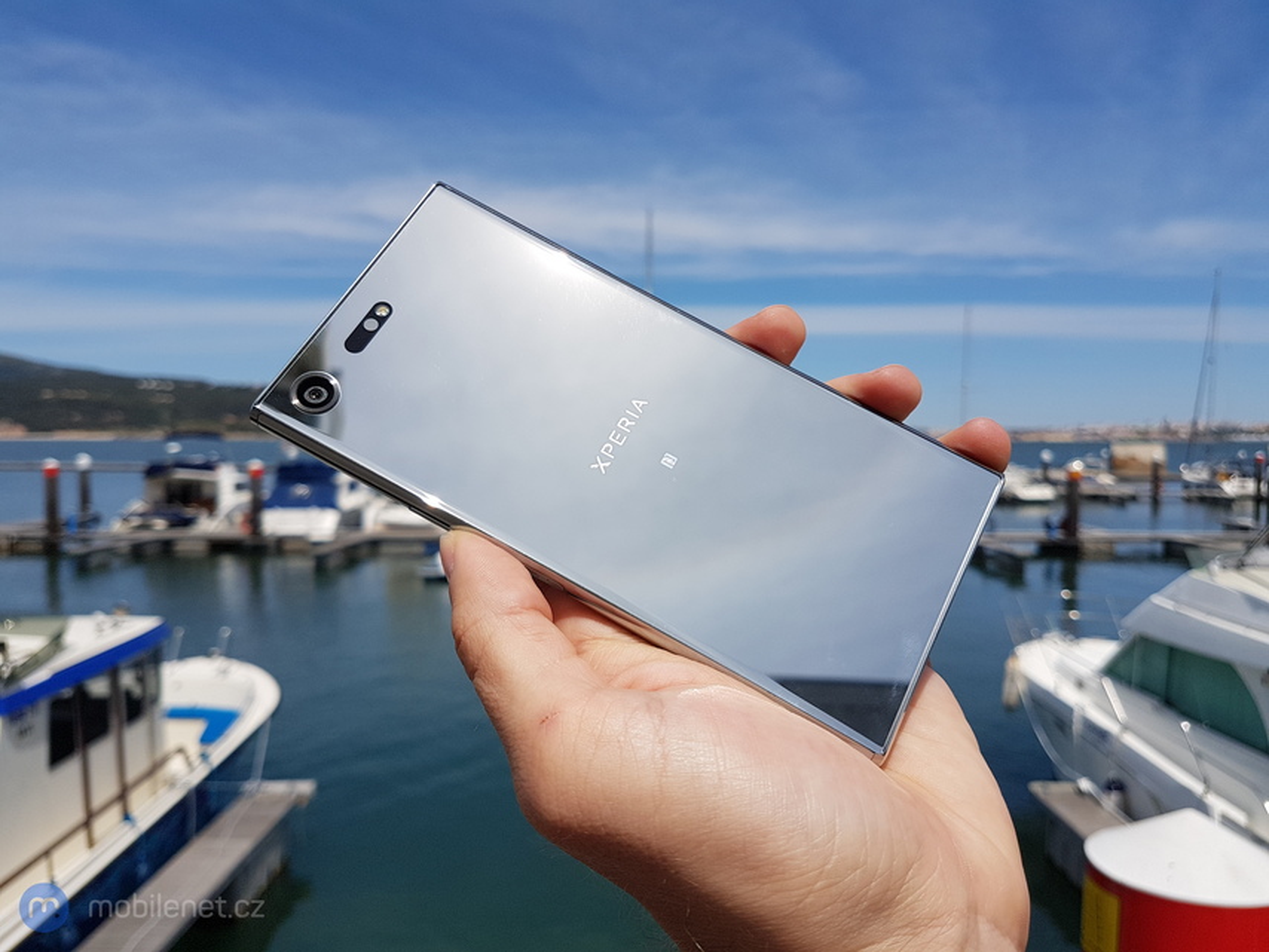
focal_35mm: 26
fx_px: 953
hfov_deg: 67.3
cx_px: 634
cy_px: 476
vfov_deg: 53.1
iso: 40
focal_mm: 4.2
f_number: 1.7
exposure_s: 1/3616
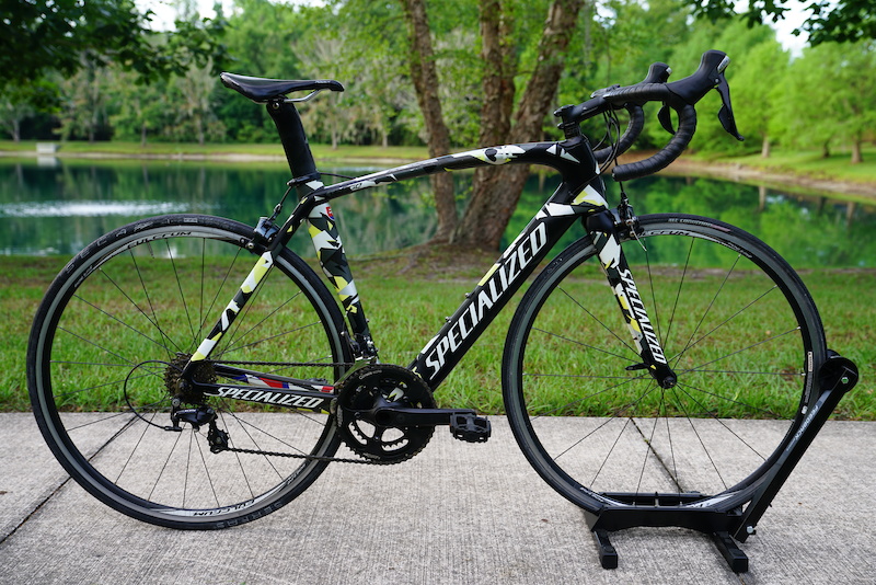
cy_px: 292
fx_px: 949
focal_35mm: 39
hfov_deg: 49.5
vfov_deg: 34.2
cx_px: 438
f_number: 4
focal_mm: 39
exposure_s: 1/60
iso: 125
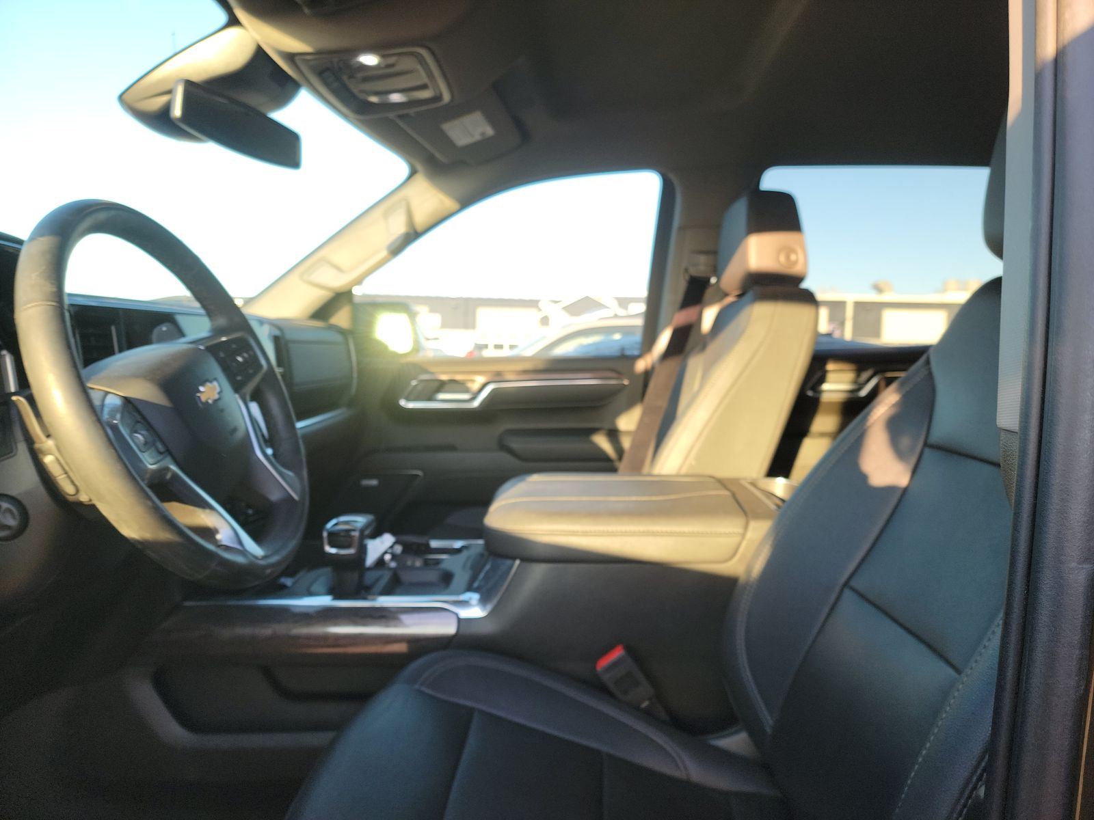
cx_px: 547
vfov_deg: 56.8
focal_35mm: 24
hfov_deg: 71.6
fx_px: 758
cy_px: 410
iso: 55
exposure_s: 1/59
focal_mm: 6.7
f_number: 1.8
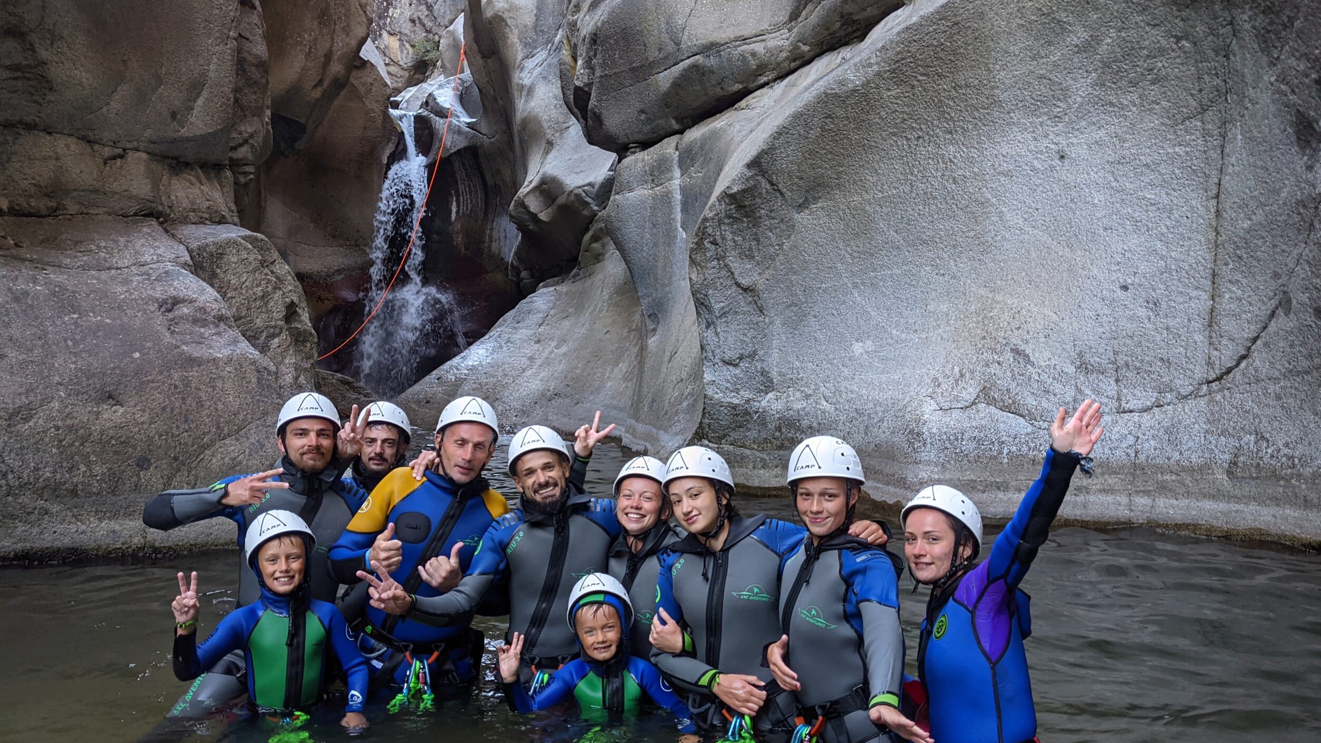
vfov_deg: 38.9
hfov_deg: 64.3
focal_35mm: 30
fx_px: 1051
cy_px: 394
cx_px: 666
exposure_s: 1/171
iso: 103
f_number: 1.73
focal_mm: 4.38
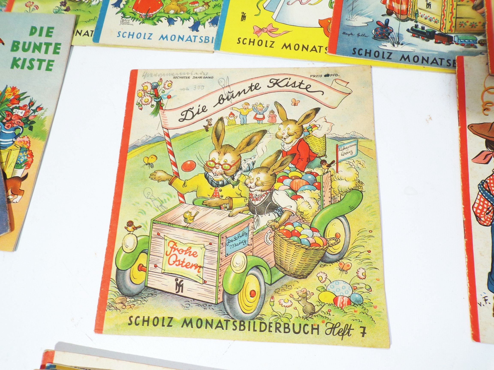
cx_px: 247
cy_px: 185
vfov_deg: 56.8
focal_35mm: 24
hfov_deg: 71.6
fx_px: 343
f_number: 4.4
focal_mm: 4.3
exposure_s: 1/34
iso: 80
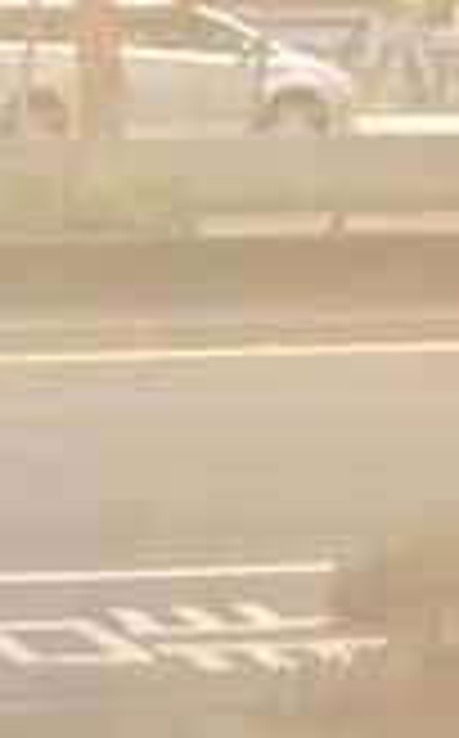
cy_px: 1784
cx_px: -882
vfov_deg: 11.5
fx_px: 3013
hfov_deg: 7.7
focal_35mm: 150
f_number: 1.8
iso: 50
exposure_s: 1/15
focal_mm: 3.99
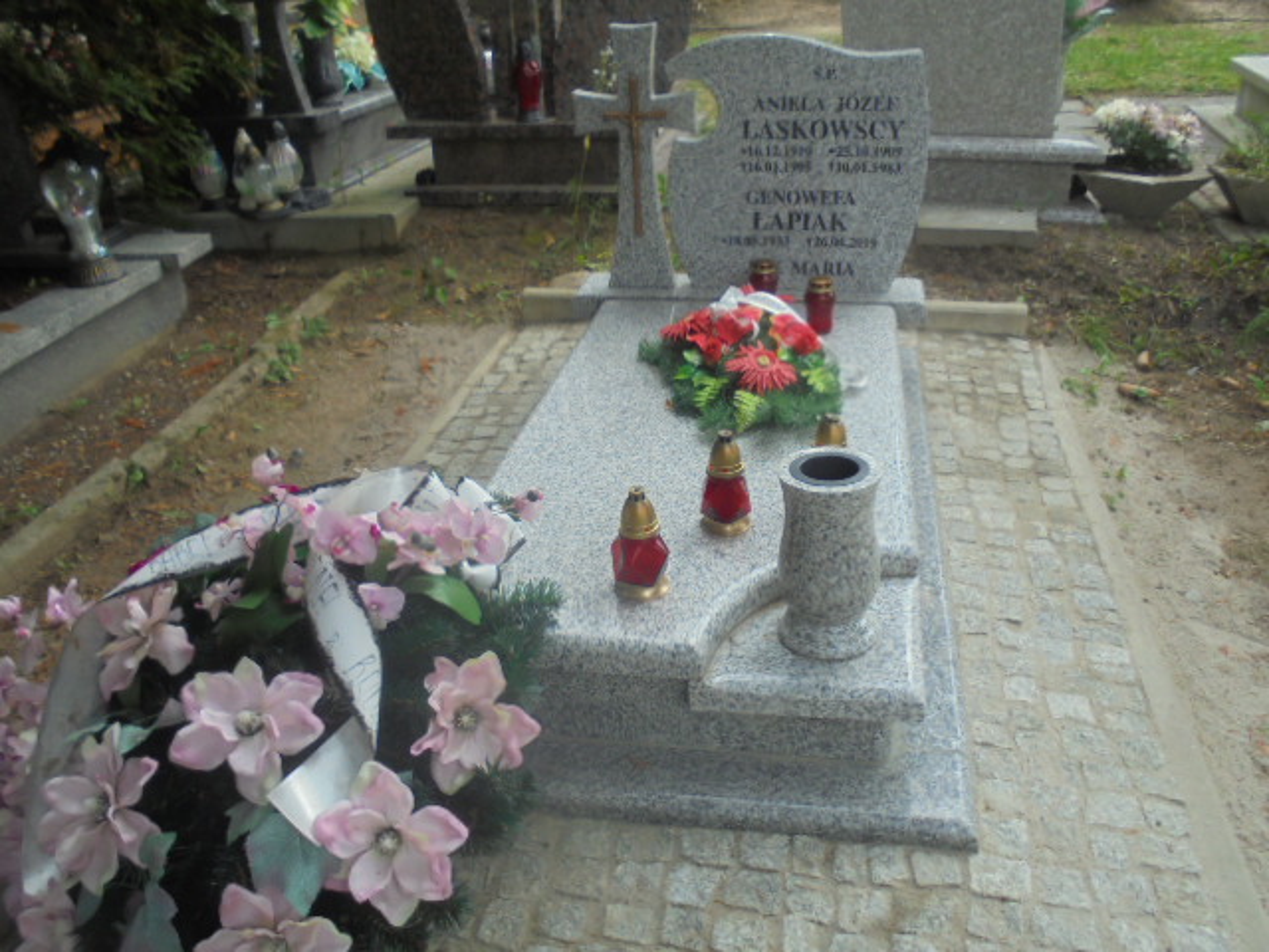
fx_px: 1063
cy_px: 476
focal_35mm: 29
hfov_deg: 61.7
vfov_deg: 48.2
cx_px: 634
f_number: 3.7
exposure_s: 1/125
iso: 100
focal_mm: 5.3
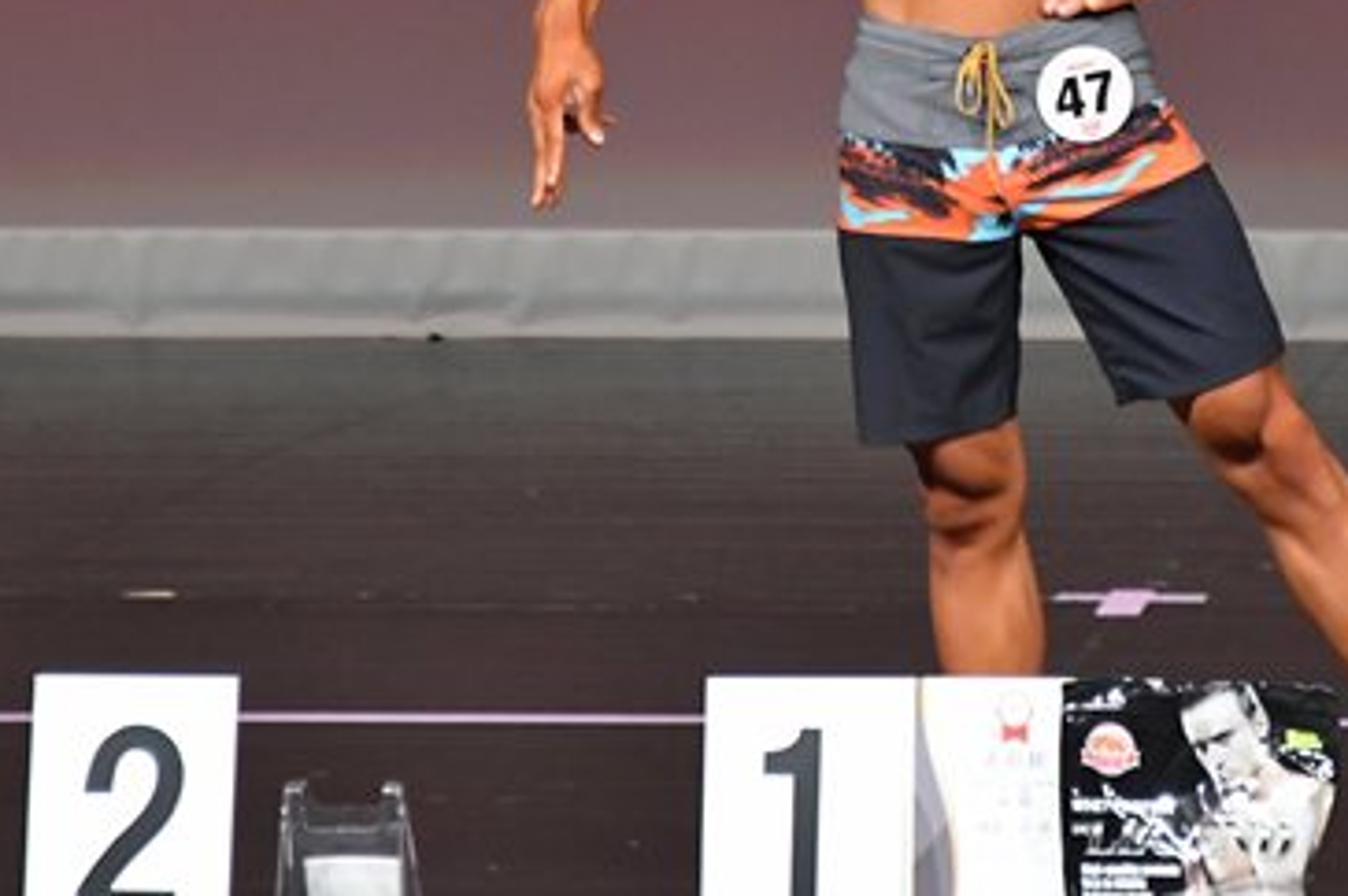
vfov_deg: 1.9
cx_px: 1091
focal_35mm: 735
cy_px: 19
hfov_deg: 2.8
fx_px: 27496
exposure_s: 1/400
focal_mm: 230
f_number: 5.6
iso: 4000
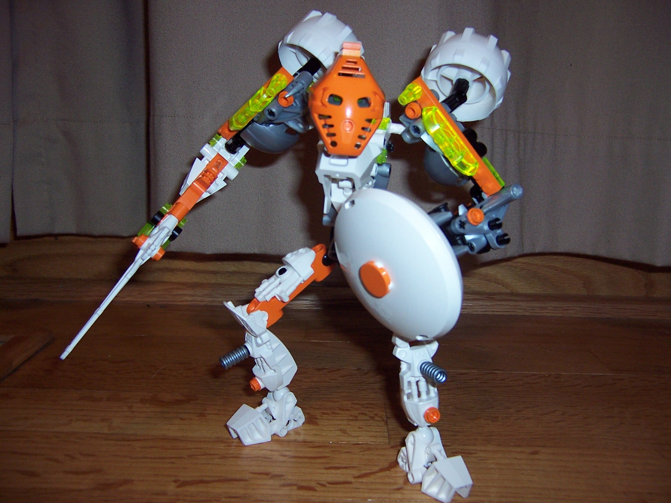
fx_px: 640
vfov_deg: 42.9
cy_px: 252
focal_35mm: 33
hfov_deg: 55.4
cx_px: 336
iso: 140
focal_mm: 5.5
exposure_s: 1/60
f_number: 2.8
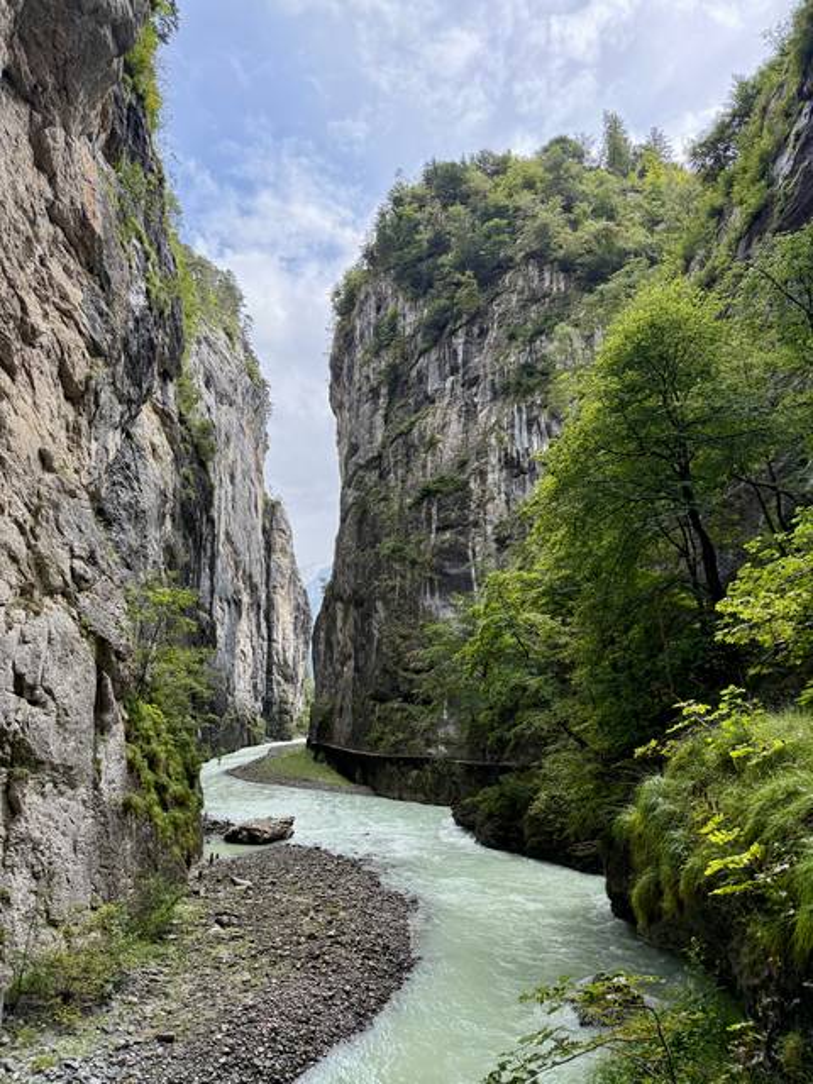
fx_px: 752
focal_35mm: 24
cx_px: 406
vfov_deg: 71.6
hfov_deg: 56.8
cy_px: 542
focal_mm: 6.76
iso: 100
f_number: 1.78
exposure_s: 1/1230
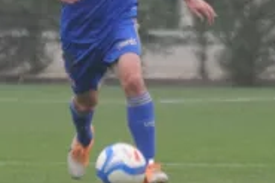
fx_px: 10189
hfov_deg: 1.5
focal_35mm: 1335
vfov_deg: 1.0
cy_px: -7
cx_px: 82
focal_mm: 300
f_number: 5.6
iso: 1250
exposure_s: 1/500
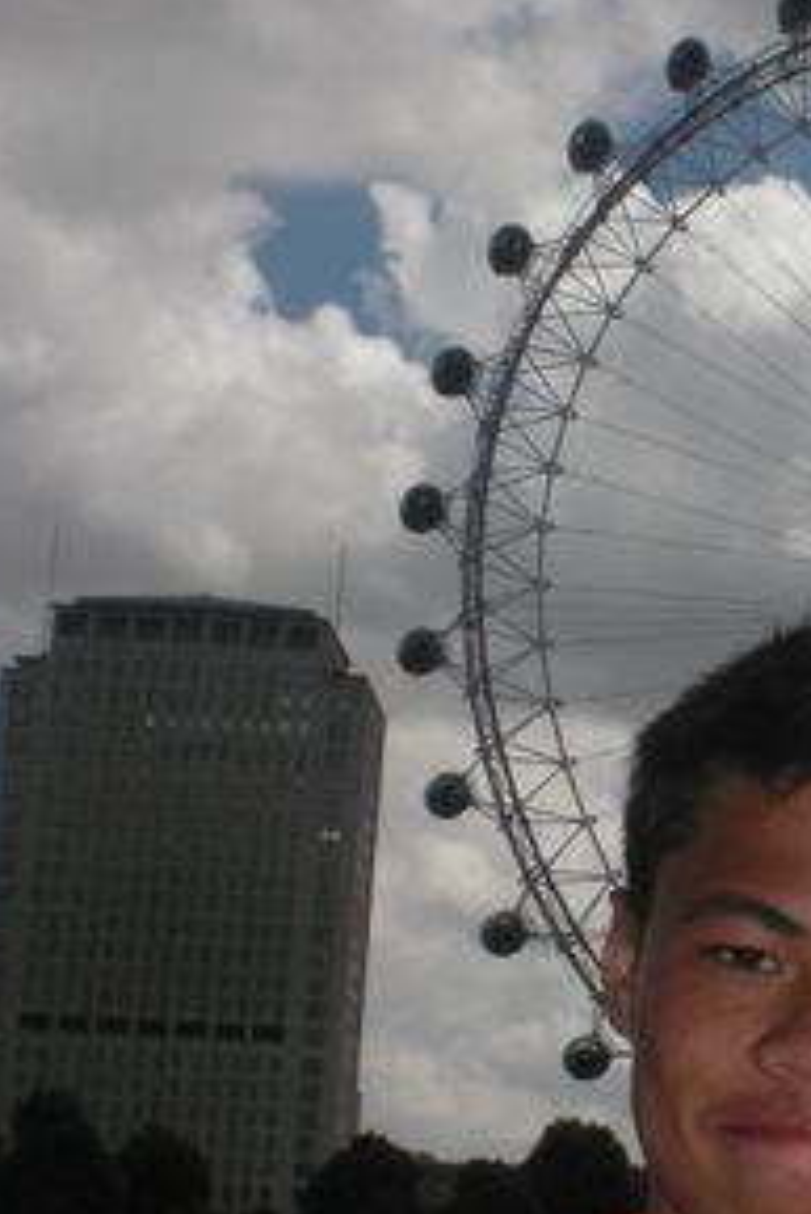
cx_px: 1080
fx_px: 2767
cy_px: 765
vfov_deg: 24.7
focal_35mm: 82
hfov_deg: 15.8
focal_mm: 6.3
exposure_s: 1/1000
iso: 64
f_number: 5.6
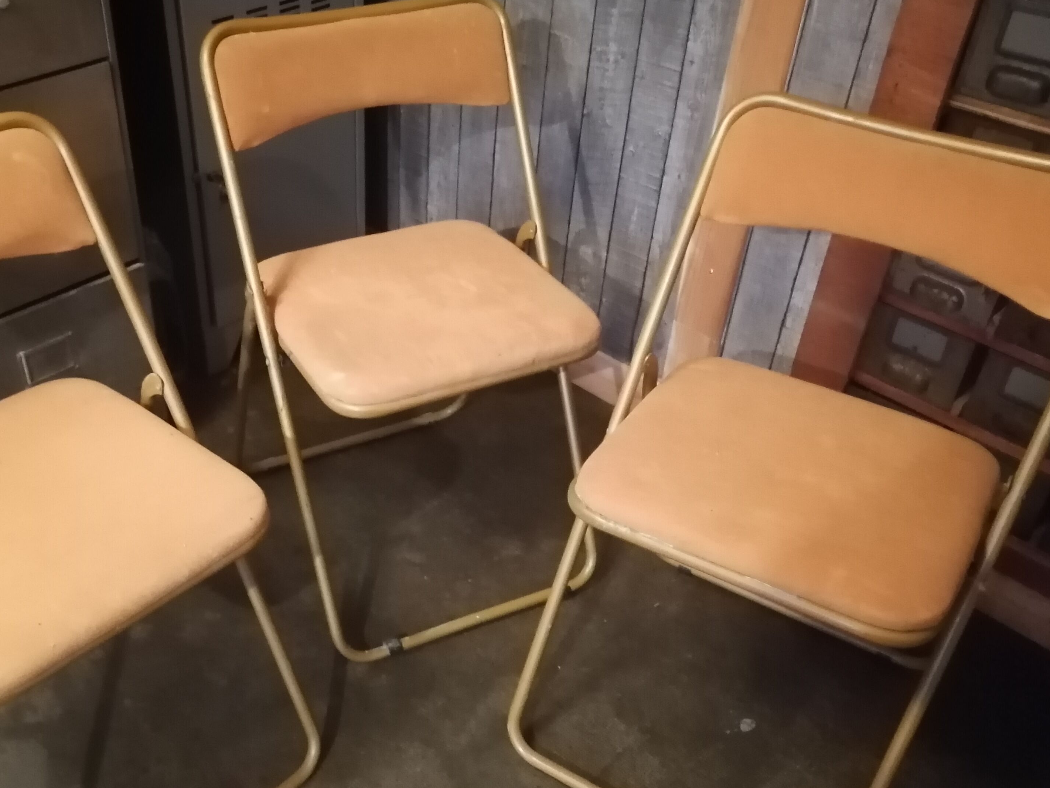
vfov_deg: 37.5
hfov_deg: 48.7
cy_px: 482
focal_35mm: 38
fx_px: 1153
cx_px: 419
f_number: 1.8
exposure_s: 1/14.3
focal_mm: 5.3
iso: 2500
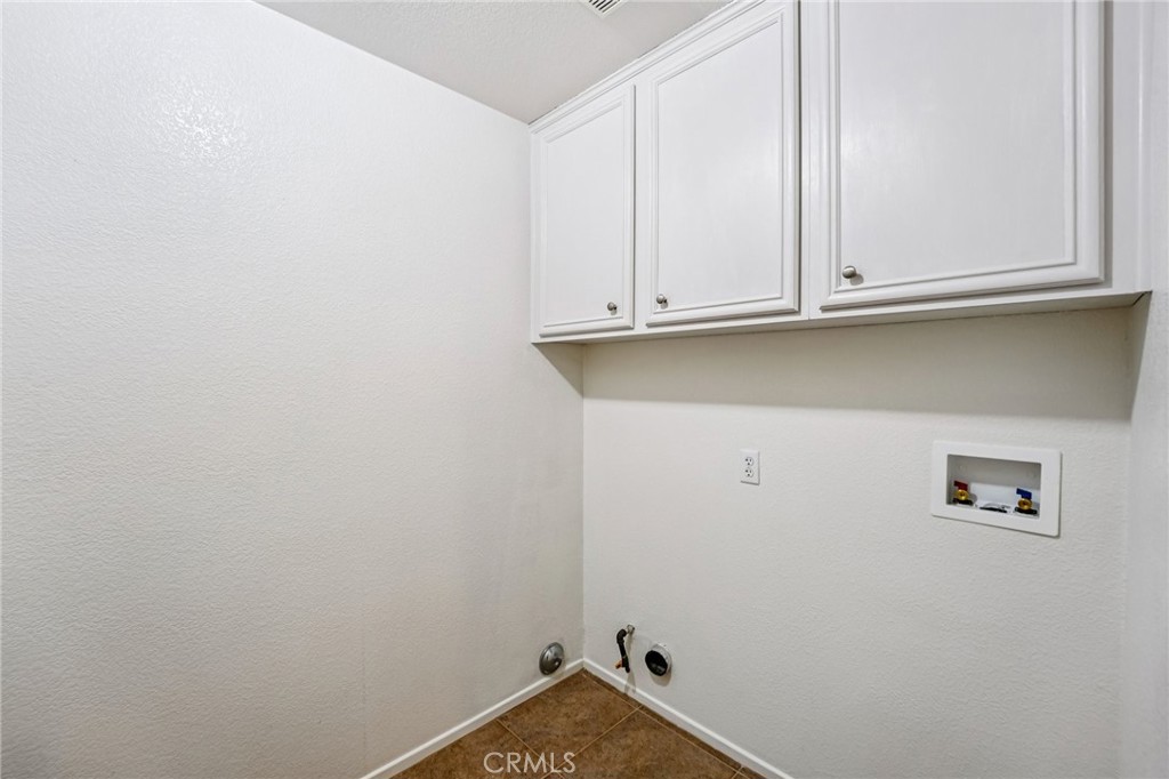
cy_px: 390
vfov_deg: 81.2
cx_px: 584
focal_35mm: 14
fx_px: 454
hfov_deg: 104.3
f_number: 8
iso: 400
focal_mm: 14
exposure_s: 1/20
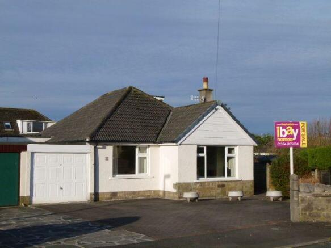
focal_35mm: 44
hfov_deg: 43.0
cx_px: 166
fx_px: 421
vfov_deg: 32.9
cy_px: 124
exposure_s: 1/1600
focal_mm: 7.9
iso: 100
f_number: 4
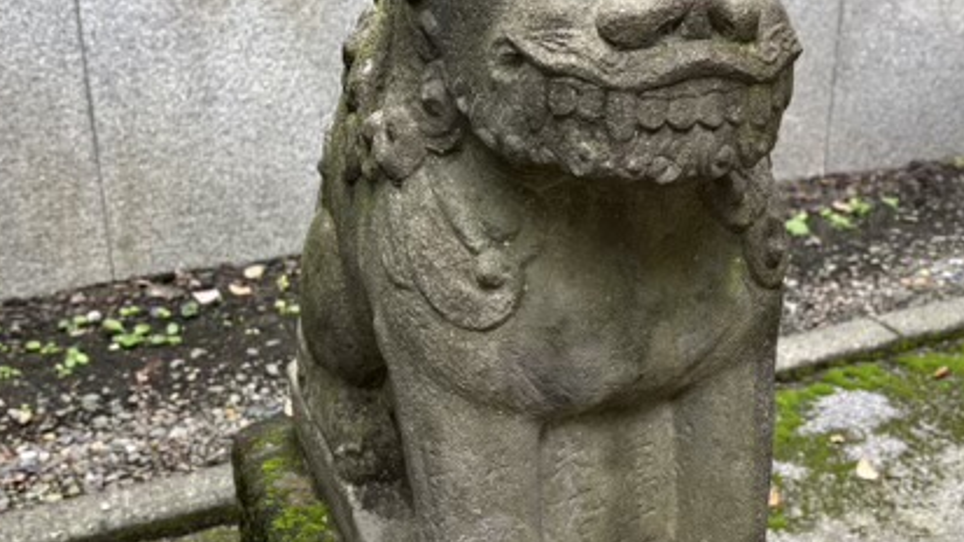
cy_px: 270
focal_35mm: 48
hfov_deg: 42.9
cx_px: 521
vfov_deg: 24.9
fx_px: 1227
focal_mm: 5.96
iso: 125
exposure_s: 1/121
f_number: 1.6
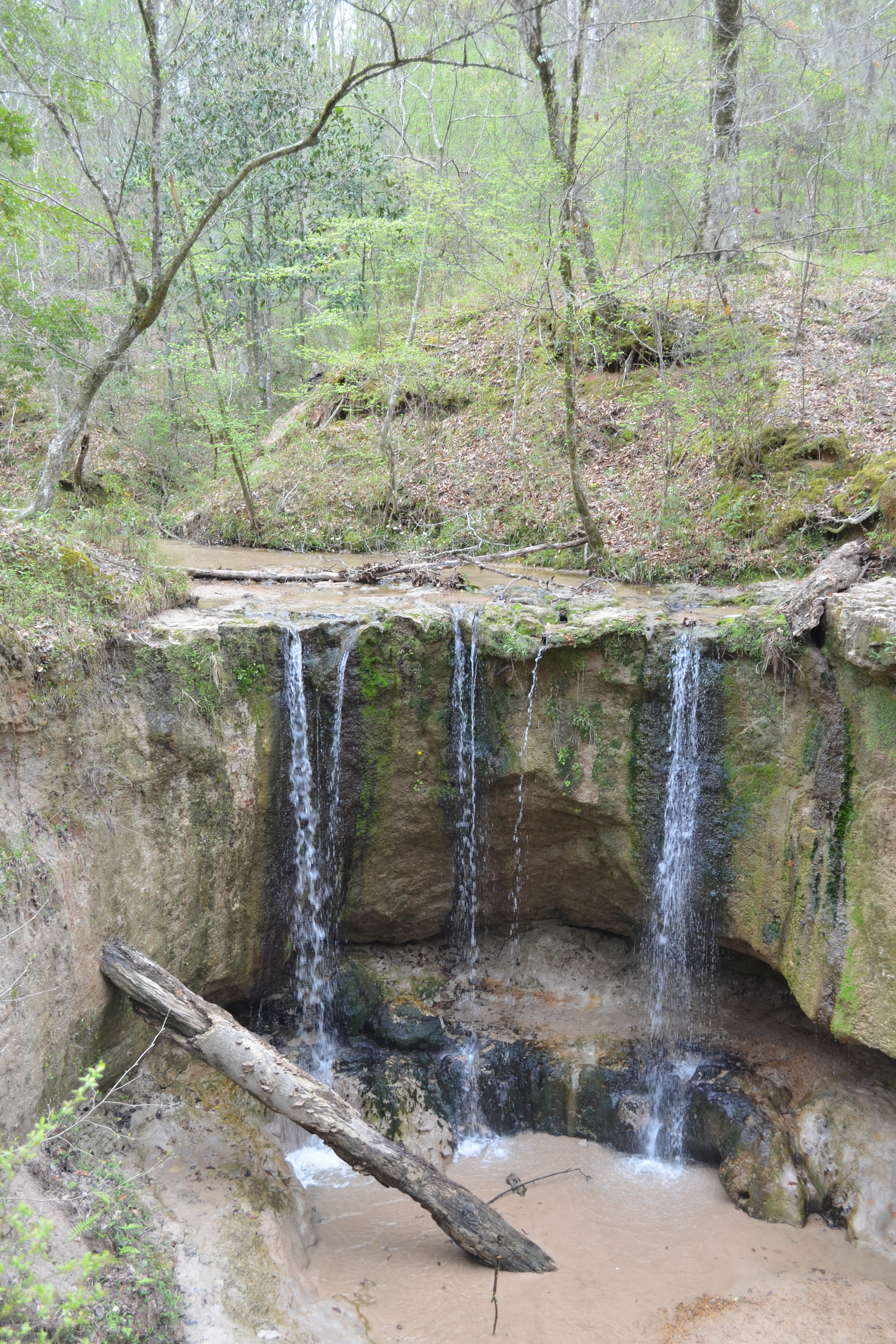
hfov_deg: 38.9
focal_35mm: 34
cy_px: 673
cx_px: 446
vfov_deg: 55.8
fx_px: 1269
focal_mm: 22
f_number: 5.6
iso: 400
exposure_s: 1/125
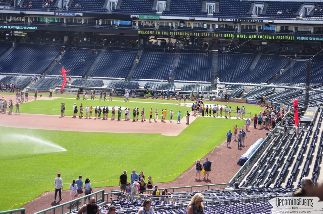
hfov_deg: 27.0
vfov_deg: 18.1
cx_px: 162
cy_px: 107
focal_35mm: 75
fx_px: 672
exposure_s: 1/4000
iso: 200
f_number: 1.8
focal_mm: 50
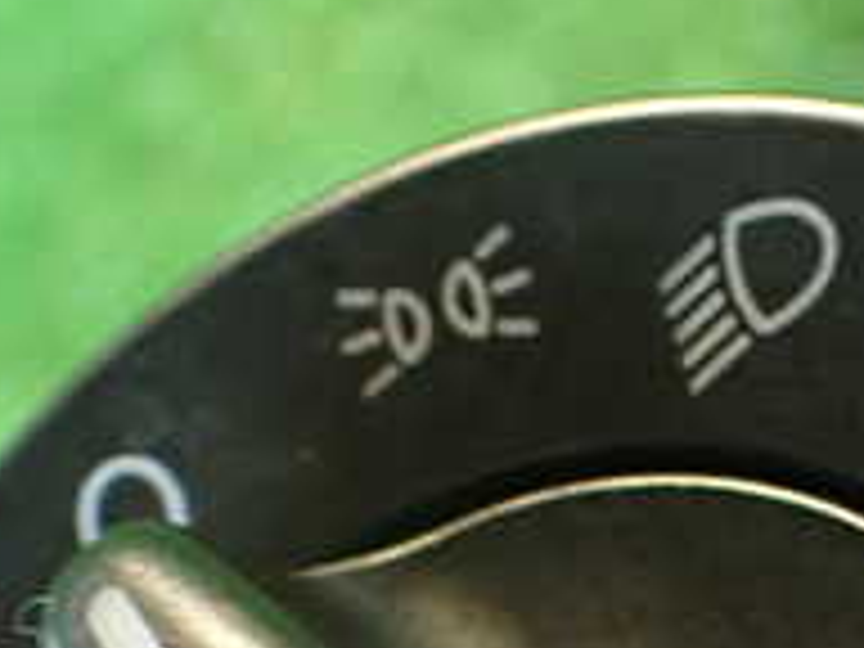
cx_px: 846
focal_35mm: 100
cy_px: 868
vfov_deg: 14.1
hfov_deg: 19.1
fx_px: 2496
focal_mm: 5.79
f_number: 2.4
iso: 400
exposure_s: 1/30
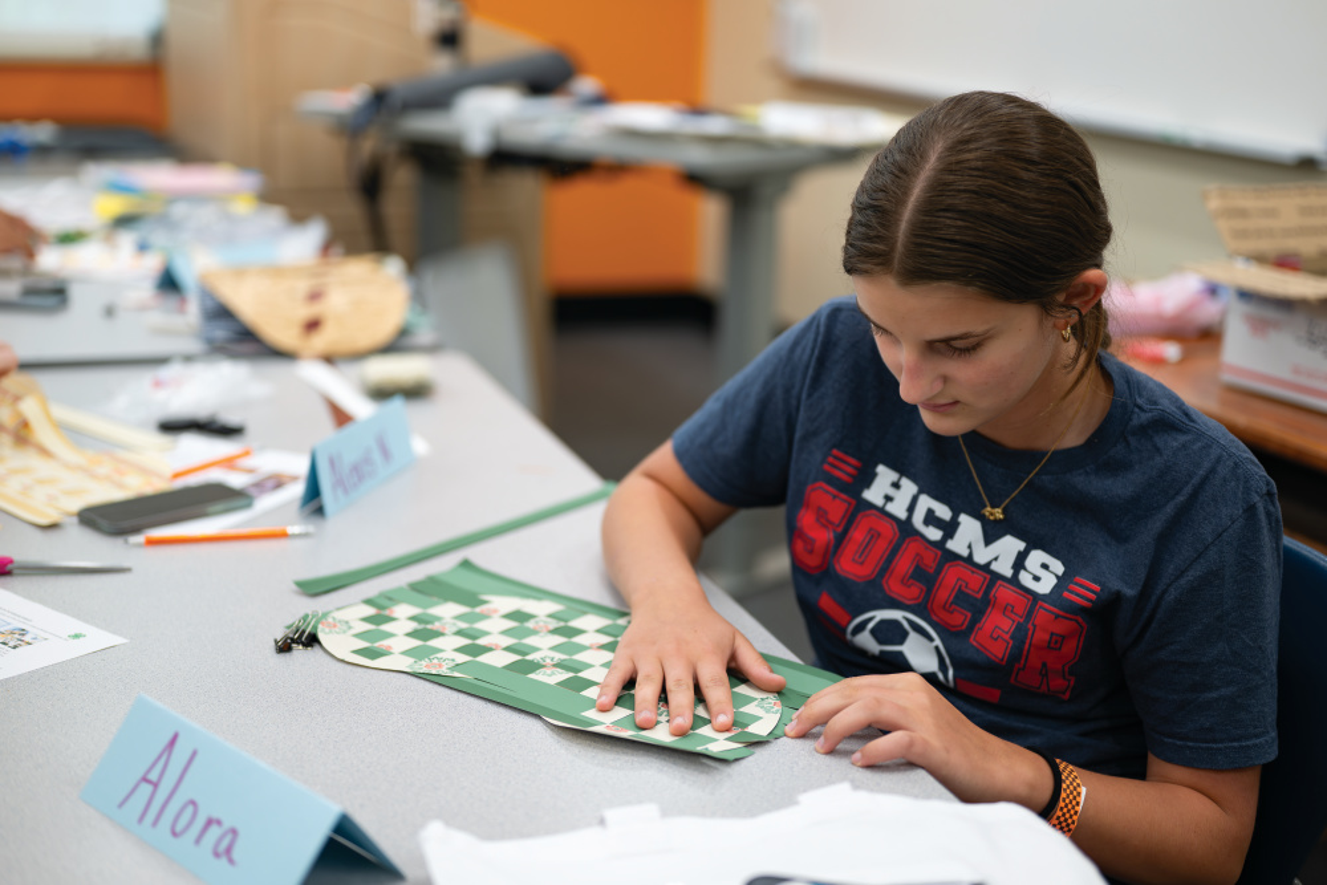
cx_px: 664
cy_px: 442
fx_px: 1843
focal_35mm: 50
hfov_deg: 39.6
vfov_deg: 27.0
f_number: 2
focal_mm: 50
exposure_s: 1/250
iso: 360
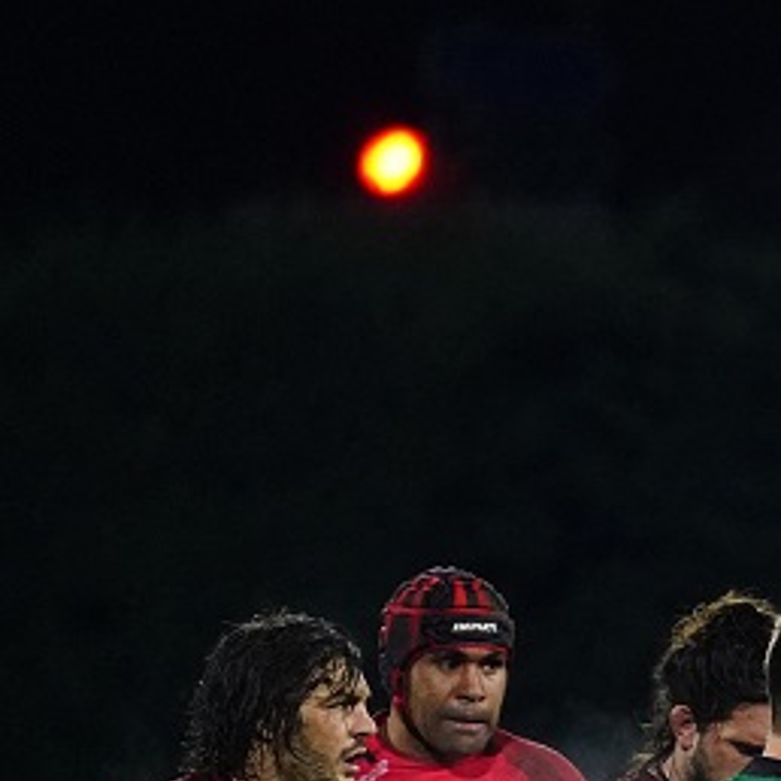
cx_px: 1455
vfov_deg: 1.0
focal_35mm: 1676
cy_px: 1031
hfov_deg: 1.0
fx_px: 42781
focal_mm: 496
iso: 8000
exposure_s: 1/800
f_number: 6.3
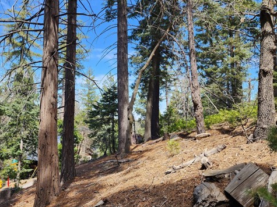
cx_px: 137
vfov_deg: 45.3
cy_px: 91
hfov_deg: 58.4
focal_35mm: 31
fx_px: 248
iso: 12
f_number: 1.8
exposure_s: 1/347
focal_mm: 6.4
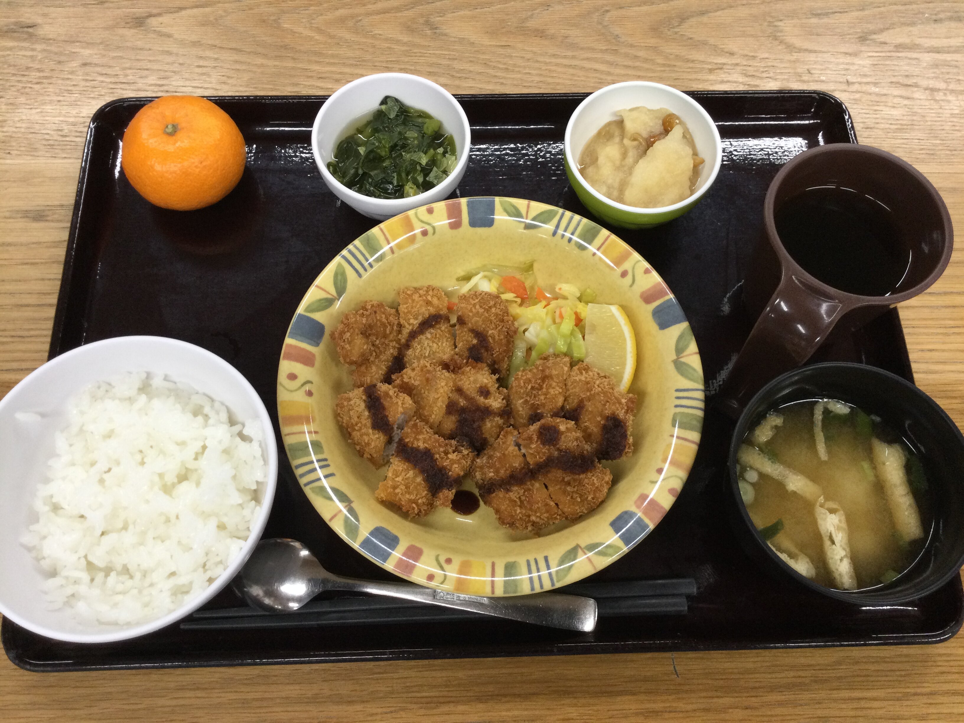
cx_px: 482
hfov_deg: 58.4
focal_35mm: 31
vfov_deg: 45.4
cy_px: 362
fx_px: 863
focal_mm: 3.3
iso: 64
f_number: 2.4
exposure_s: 1/30
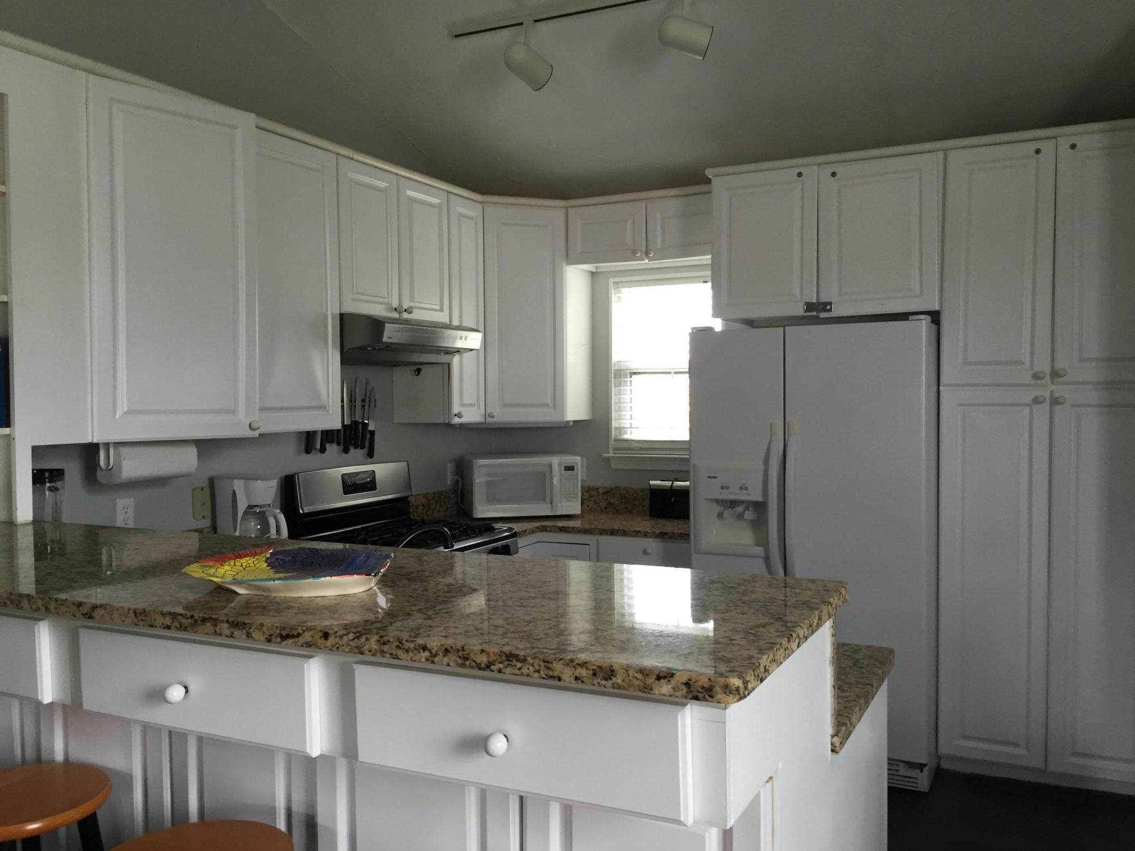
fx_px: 951
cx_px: 568
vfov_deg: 48.2
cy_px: 426
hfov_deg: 61.7
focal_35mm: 29
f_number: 2.2
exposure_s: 1/33
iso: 50
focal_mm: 4.15
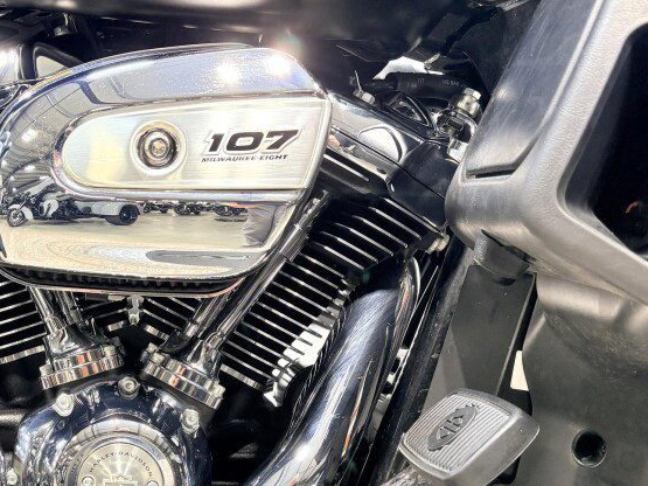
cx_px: 113
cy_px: 386
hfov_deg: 36.6
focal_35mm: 50
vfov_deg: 28.5
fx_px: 936
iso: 125
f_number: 1.6
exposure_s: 1/60
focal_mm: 5.96
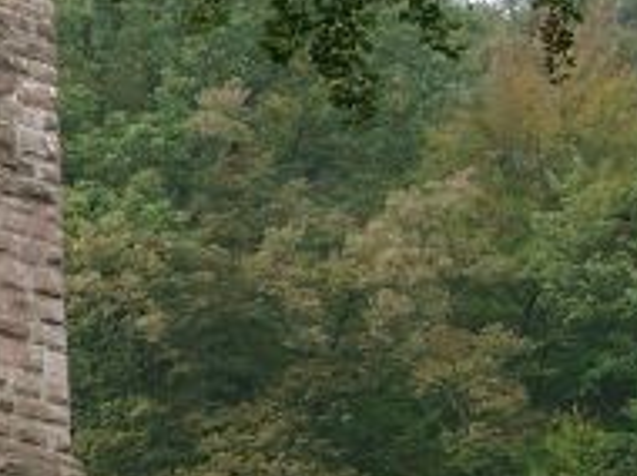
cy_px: 385
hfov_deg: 5.9
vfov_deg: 4.5
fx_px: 6047
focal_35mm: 329
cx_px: -603
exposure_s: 1/108
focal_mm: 16.05
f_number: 4
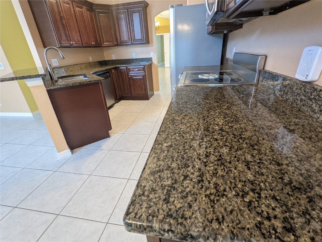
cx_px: 161
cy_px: 121
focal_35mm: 16
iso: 276
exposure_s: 1/33.3
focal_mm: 2.22
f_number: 2.2
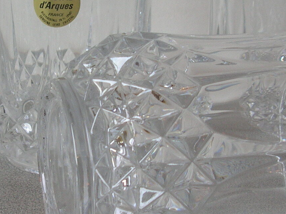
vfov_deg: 15.8
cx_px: 75
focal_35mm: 93
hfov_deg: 20.9
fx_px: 768
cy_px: 69
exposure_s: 1/17.4
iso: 50
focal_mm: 5.8
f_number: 2.8
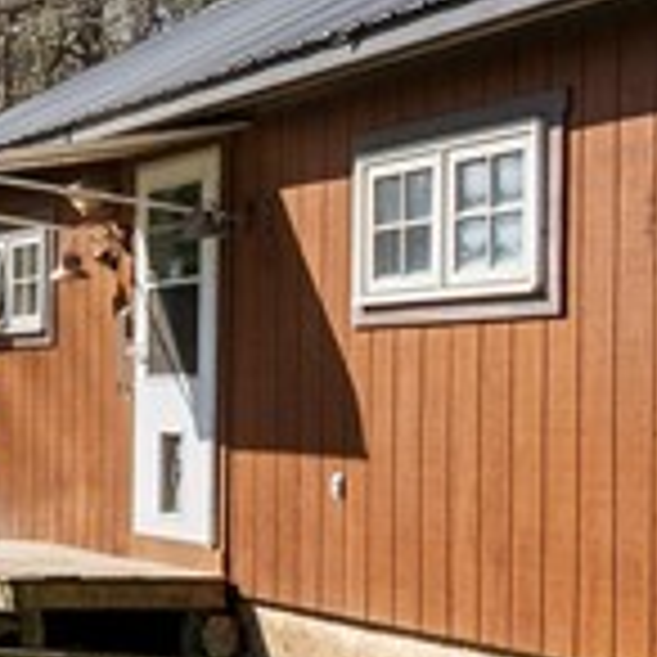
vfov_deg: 21.1
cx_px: -1724
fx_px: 1761
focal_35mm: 82
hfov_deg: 9.1
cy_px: 374
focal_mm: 13
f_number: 6.3
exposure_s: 1/1250
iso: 2000
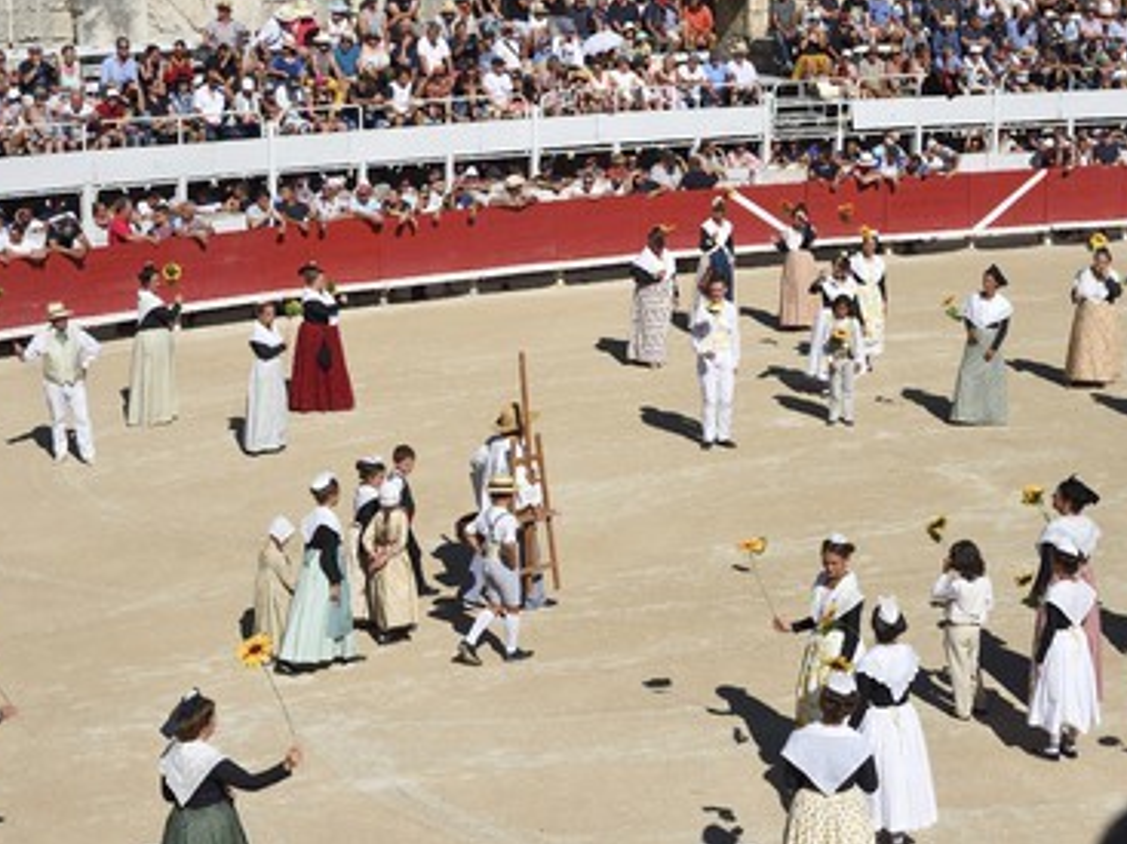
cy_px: 424
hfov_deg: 25.3
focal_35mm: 77
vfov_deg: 19.1
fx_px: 2506
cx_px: 599
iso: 200
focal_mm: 70
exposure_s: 1/400
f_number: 13
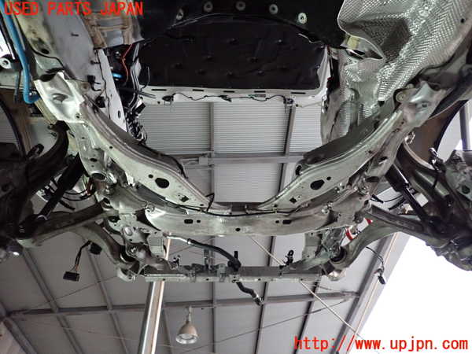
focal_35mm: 25
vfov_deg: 54.9
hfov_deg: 69.4
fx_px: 341
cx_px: 236
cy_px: 177
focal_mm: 4.5
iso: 800
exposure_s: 1/125
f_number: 2
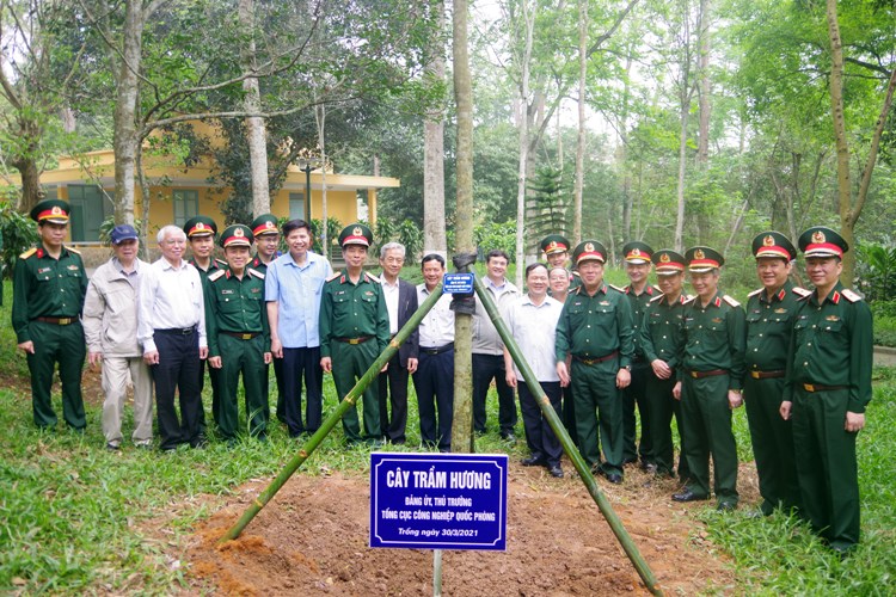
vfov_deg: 42.3
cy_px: 298
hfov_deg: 60.3
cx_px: 448
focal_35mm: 31
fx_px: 771
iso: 200
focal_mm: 21
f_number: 4
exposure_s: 1/25
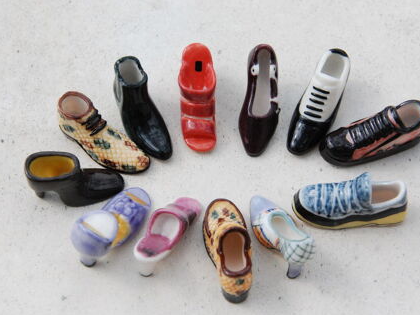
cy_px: 158
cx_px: 219
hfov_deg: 14.9
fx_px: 1602
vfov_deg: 11.2
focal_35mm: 132
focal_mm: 80
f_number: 10
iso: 1600
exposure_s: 1/1600
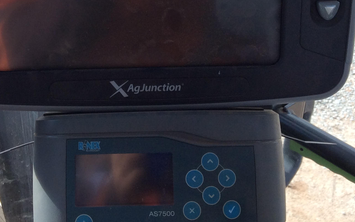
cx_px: 128
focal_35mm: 68
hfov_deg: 30.0
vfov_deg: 18.8
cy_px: 24
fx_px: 658
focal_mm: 3.3
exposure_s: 1/207
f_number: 2.4
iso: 32
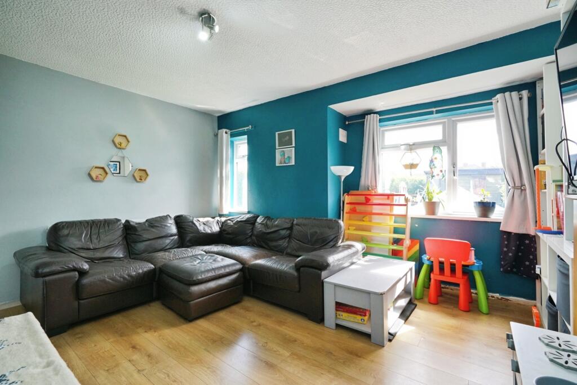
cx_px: 288
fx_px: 257
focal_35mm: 16
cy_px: 192
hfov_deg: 96.7
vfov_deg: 73.8
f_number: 7.1
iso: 2000
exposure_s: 1/200
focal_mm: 16
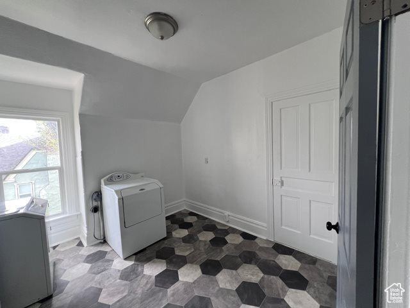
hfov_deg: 106.2
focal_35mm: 13
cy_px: 154
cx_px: 205
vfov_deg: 89.9
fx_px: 154
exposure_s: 1/120
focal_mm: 1.57
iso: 200
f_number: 1.8
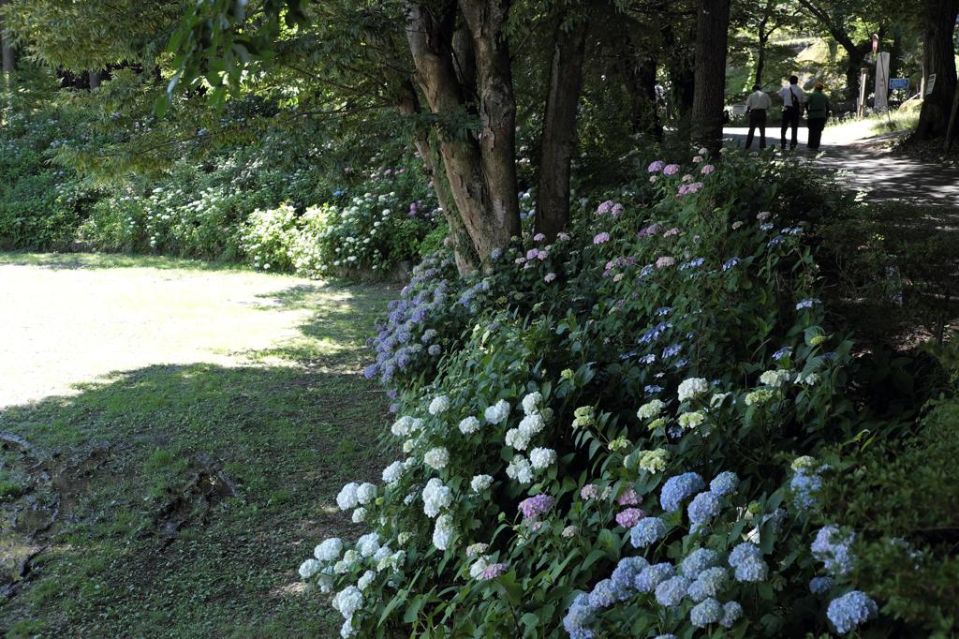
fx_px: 1145
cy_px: 320
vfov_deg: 31.2
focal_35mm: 43
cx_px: 480
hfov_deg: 45.4
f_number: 3.2
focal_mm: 28.9
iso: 200
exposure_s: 1/350
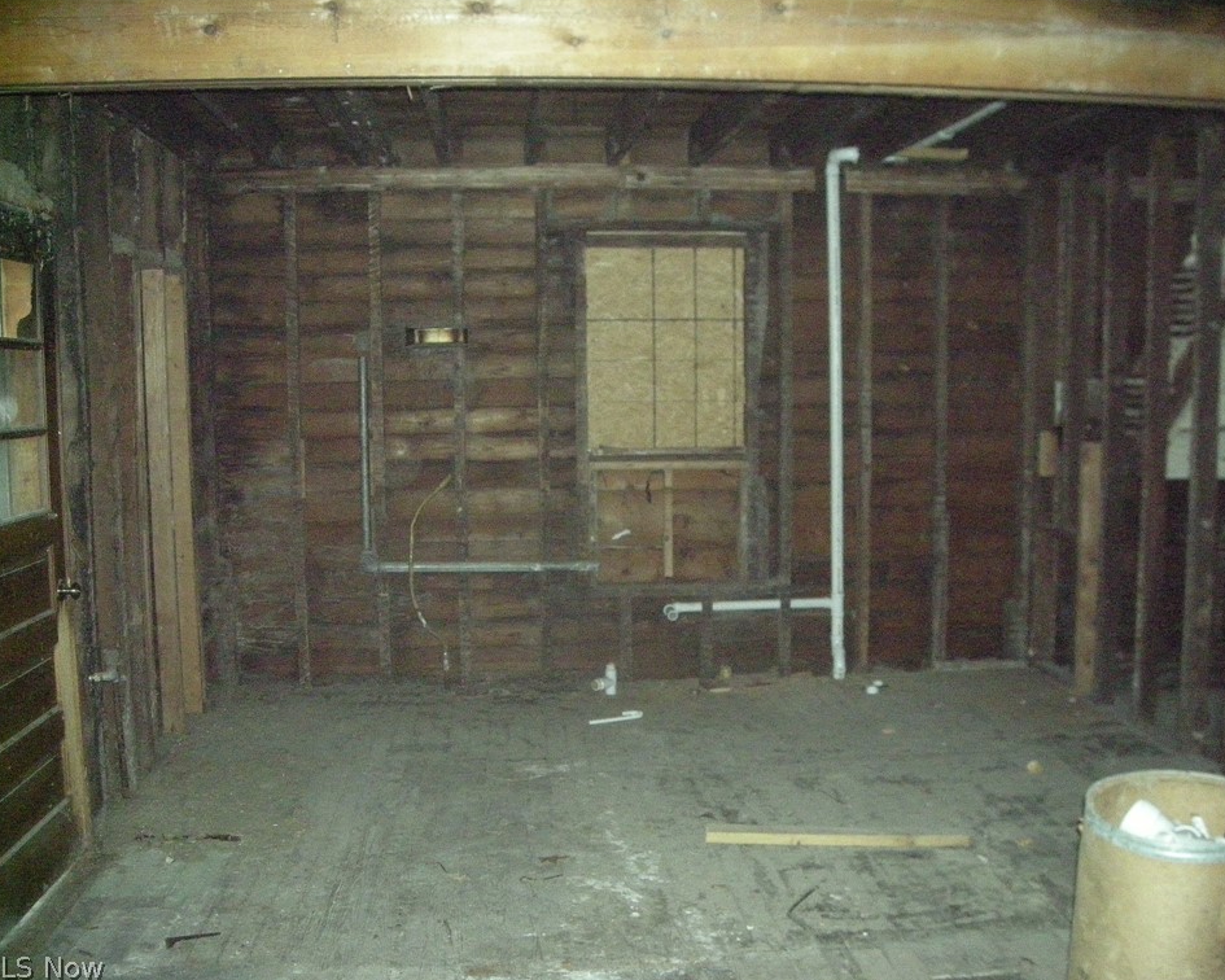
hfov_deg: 49.1
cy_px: 491
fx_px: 1341
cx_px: 633
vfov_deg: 40.1
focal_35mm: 37
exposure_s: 1/60
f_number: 2.8
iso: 1000
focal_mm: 5.7
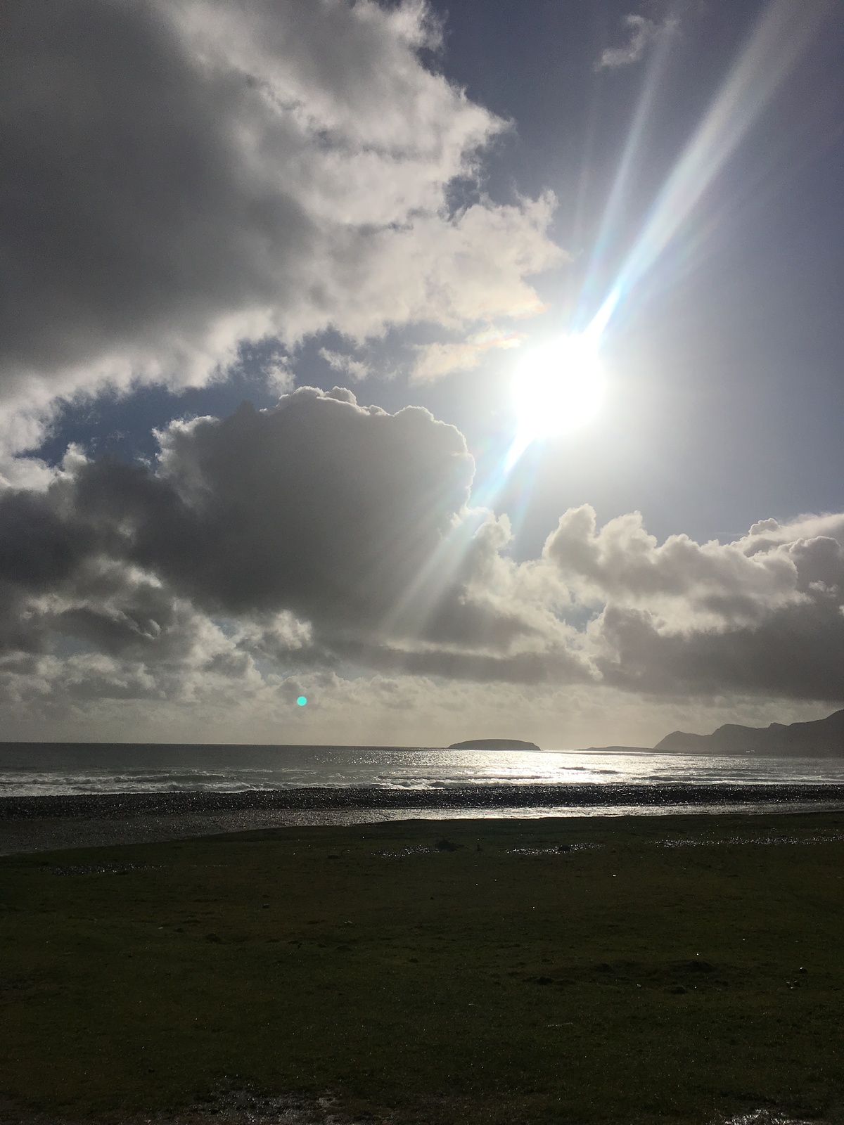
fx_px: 943
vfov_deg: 61.7
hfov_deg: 48.2
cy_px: 562
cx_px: 422
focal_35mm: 29
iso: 25
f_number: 2.2
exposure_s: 1/25641
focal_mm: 4.15
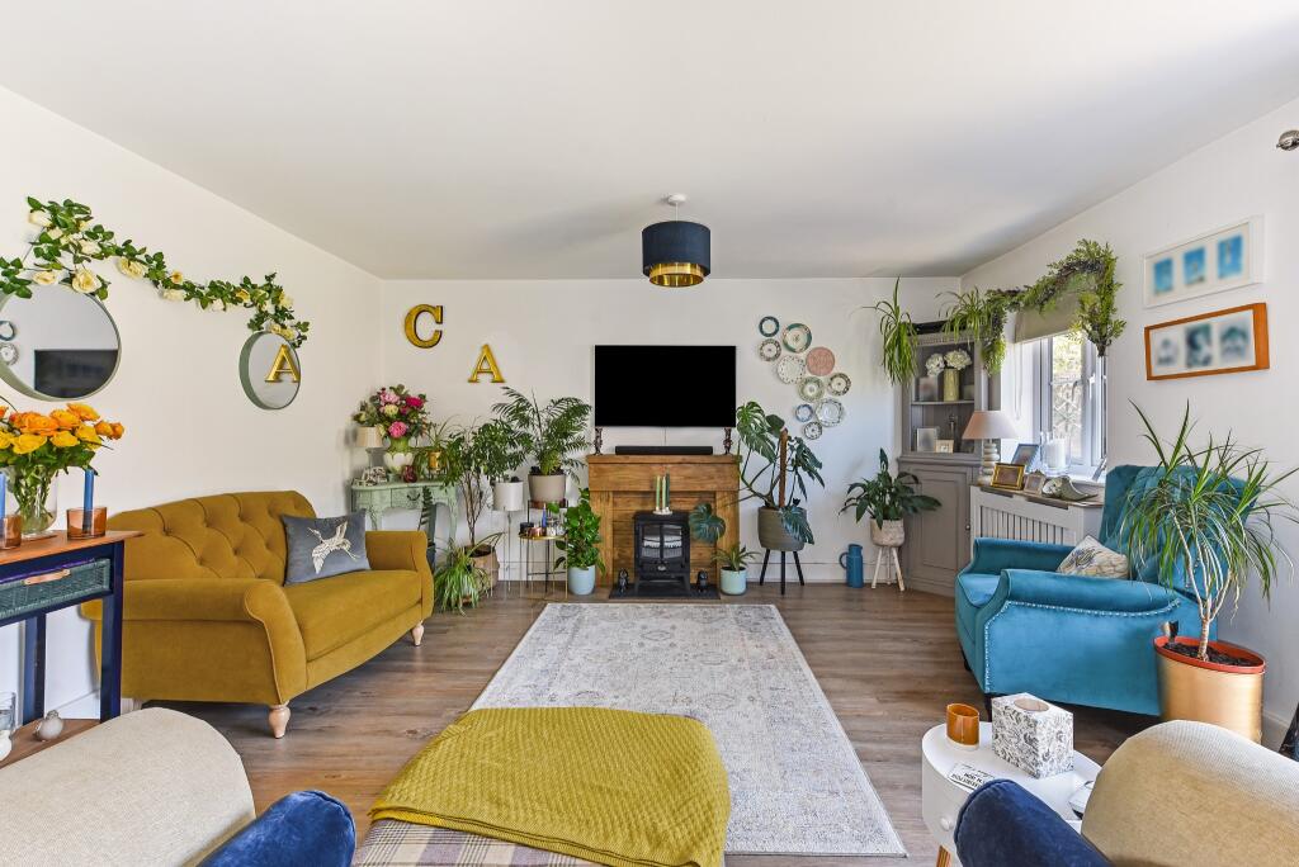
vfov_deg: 73.8
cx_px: 650
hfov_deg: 96.7
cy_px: 434
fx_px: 578
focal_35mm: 16
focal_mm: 16
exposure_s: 1/20
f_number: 9
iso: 400
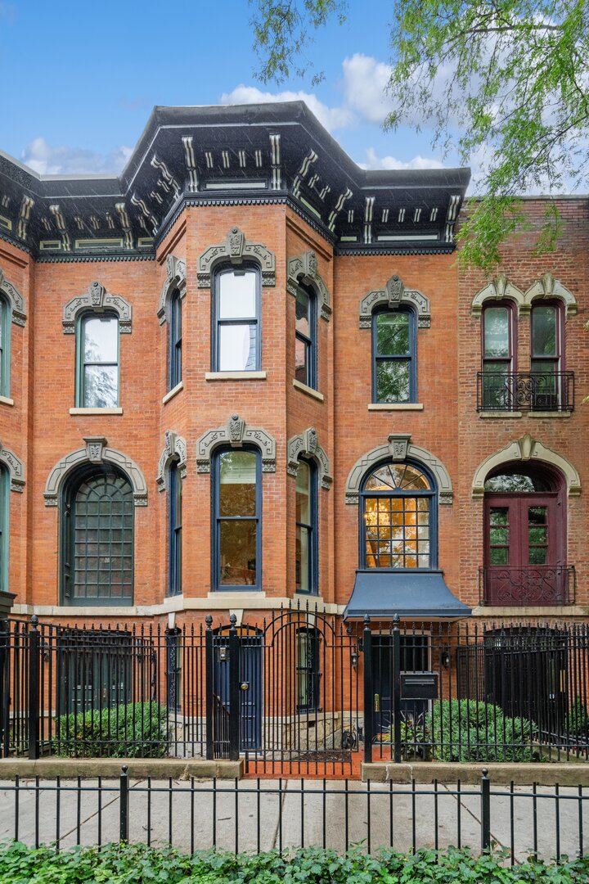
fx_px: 442
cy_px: 442
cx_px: 294
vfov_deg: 90.0
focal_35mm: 18
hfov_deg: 67.4
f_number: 8
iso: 800
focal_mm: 18
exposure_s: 1/80
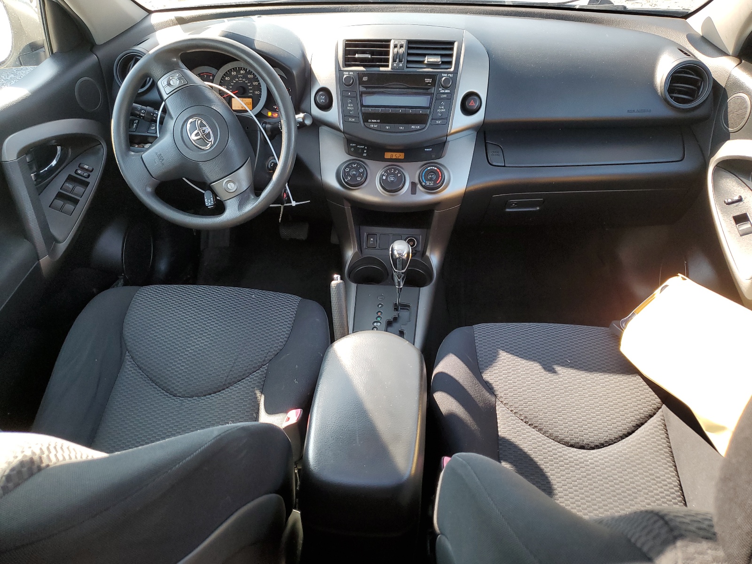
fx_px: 565
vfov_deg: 53.1
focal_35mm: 26
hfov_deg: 67.3
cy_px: 282
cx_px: 376
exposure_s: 1/120
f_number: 1.5
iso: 73
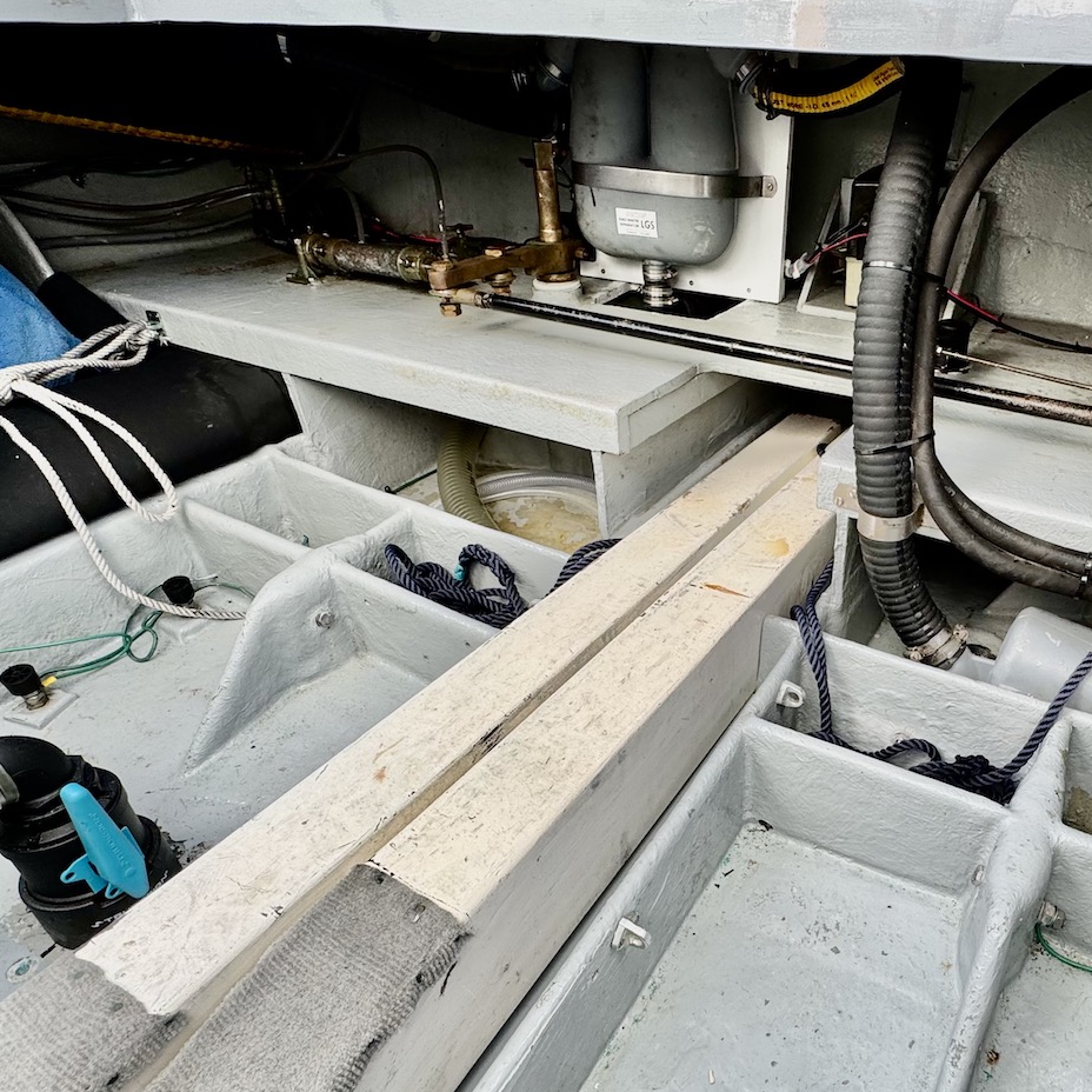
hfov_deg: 72.0
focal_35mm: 20
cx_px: 752
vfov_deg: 74.5
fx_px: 714
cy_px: 618
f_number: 2.2
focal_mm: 2.22
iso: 40
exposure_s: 1/152
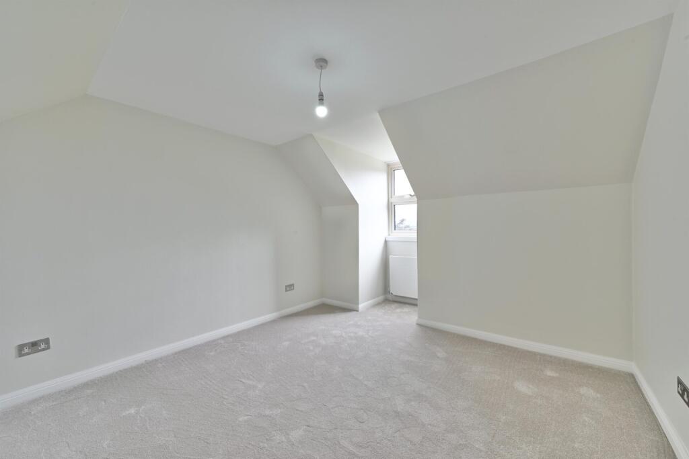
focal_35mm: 14
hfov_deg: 104.2
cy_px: 230
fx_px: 268
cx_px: 344
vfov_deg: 81.2
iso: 125
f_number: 11
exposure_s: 1/5
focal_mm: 14
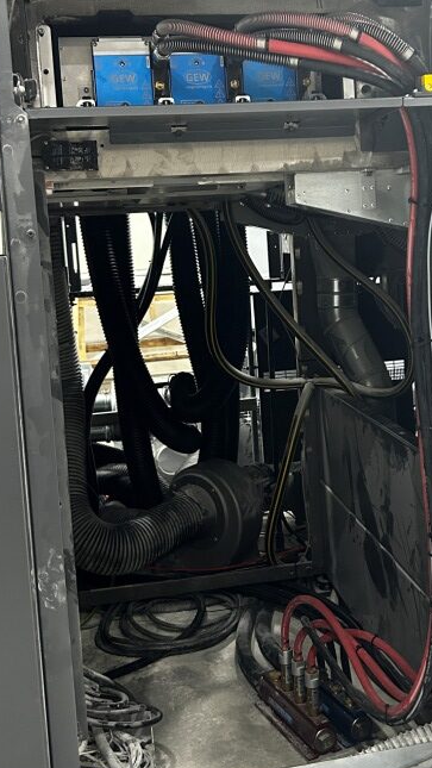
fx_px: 916
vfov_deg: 45.2
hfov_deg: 26.4
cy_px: 304
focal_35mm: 45
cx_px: 287
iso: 400
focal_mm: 5.7
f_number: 1.5
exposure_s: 1/50
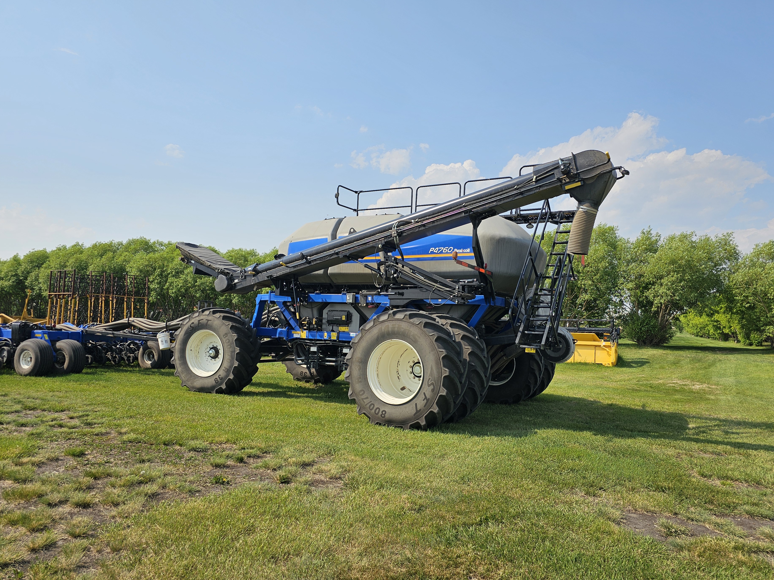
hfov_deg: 69.3
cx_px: 408
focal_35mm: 25
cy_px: 293
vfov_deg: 54.9
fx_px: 559
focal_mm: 6.3
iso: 10
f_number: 1.7
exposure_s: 1/1361
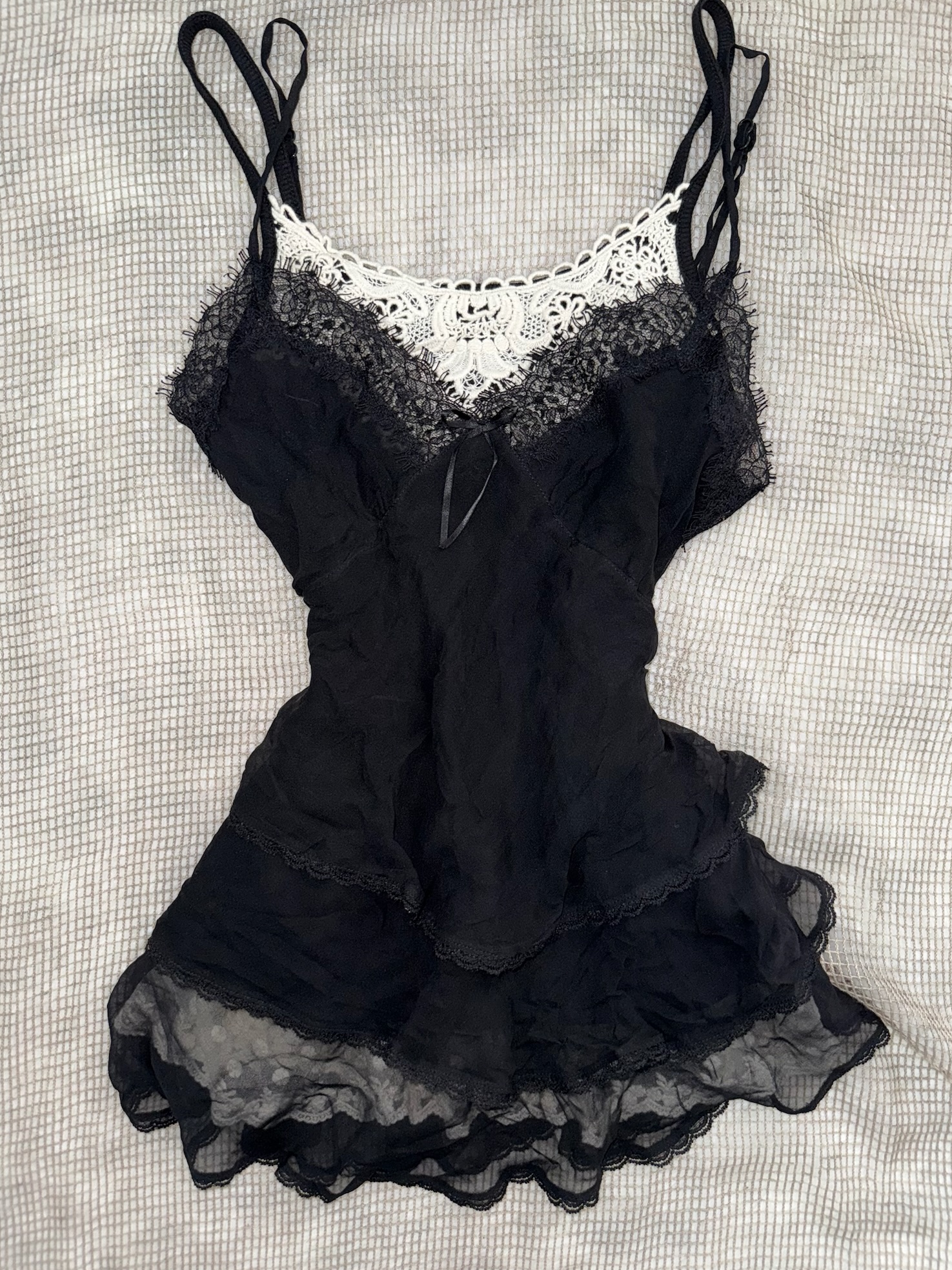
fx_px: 917
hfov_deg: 54.9
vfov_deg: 69.4
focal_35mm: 25
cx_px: 485
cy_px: 620
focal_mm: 6.76
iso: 80
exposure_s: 1/62
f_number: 1.78
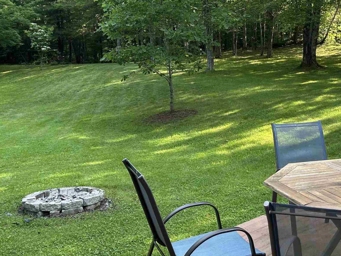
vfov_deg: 28.1
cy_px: 60
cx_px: 229
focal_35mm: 51
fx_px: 502
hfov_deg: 37.1
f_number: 1.5
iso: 40
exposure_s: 1/211
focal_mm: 5.7
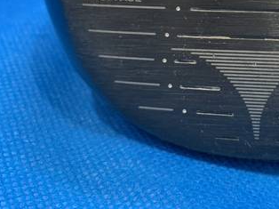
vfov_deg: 26.0
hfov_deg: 33.1
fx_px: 427
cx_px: 282
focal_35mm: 53
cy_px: -4
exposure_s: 1/60
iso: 200
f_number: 1.8
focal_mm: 4.25
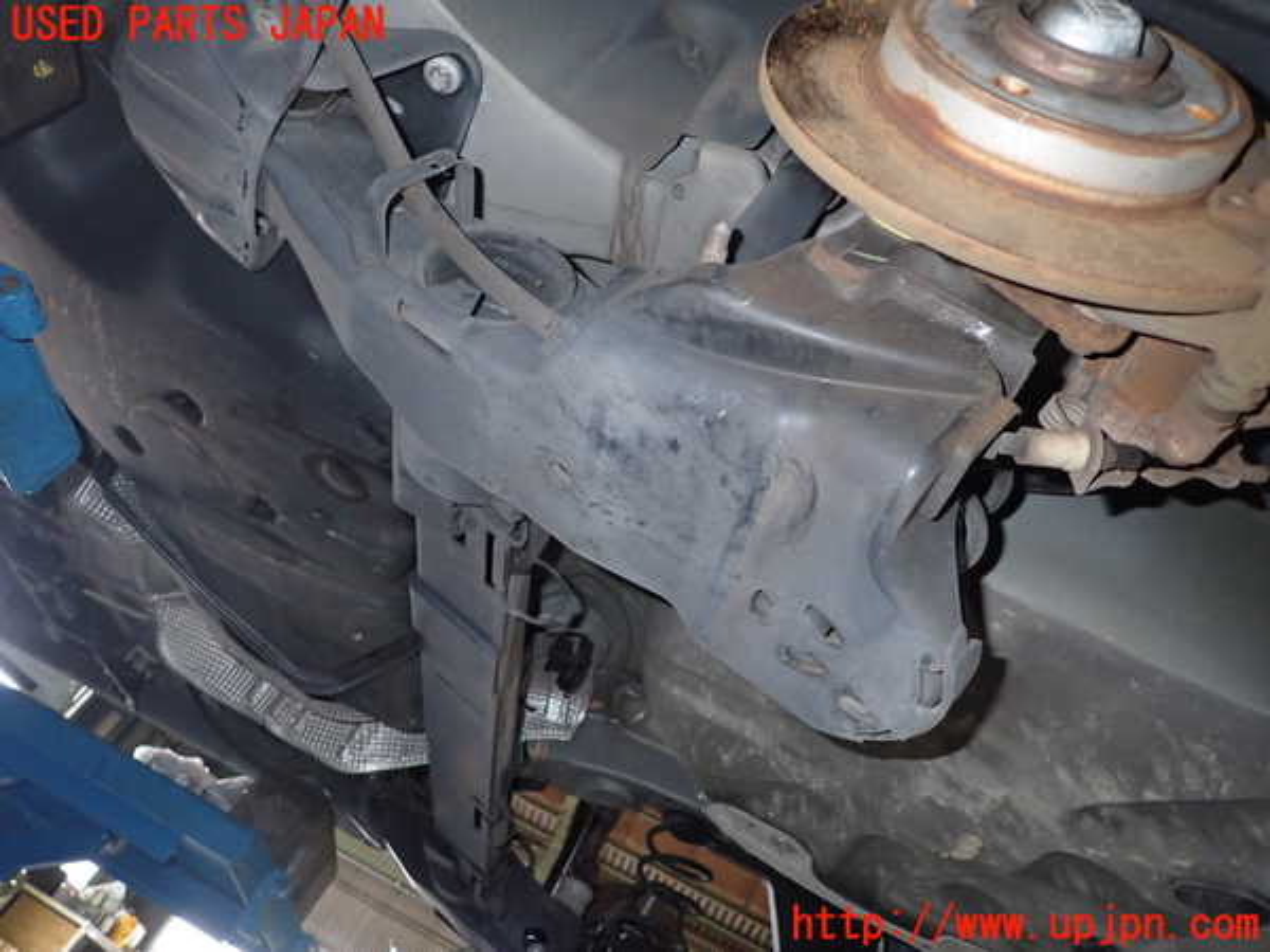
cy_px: 476
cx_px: 635
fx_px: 917
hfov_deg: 69.4
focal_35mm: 25
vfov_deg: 54.9
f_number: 5.6
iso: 500
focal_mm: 4.5
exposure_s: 1/30
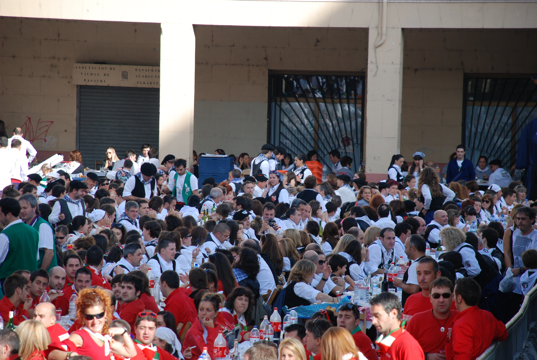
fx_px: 3027
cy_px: 180
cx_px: 268
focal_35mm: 202
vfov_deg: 6.8
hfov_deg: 10.1
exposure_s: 1/250
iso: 200
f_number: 5.6
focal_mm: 135
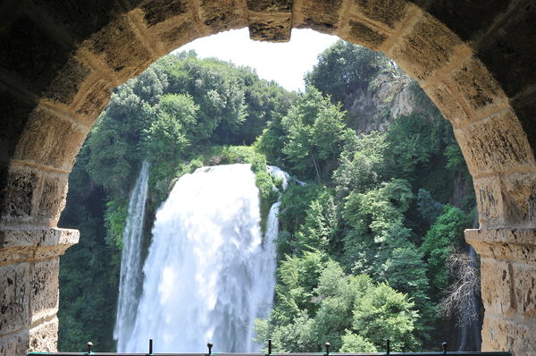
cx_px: 268
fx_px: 580
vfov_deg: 34.1
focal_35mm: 39
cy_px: 178
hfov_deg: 49.6
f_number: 14
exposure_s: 1/50
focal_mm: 26
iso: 200
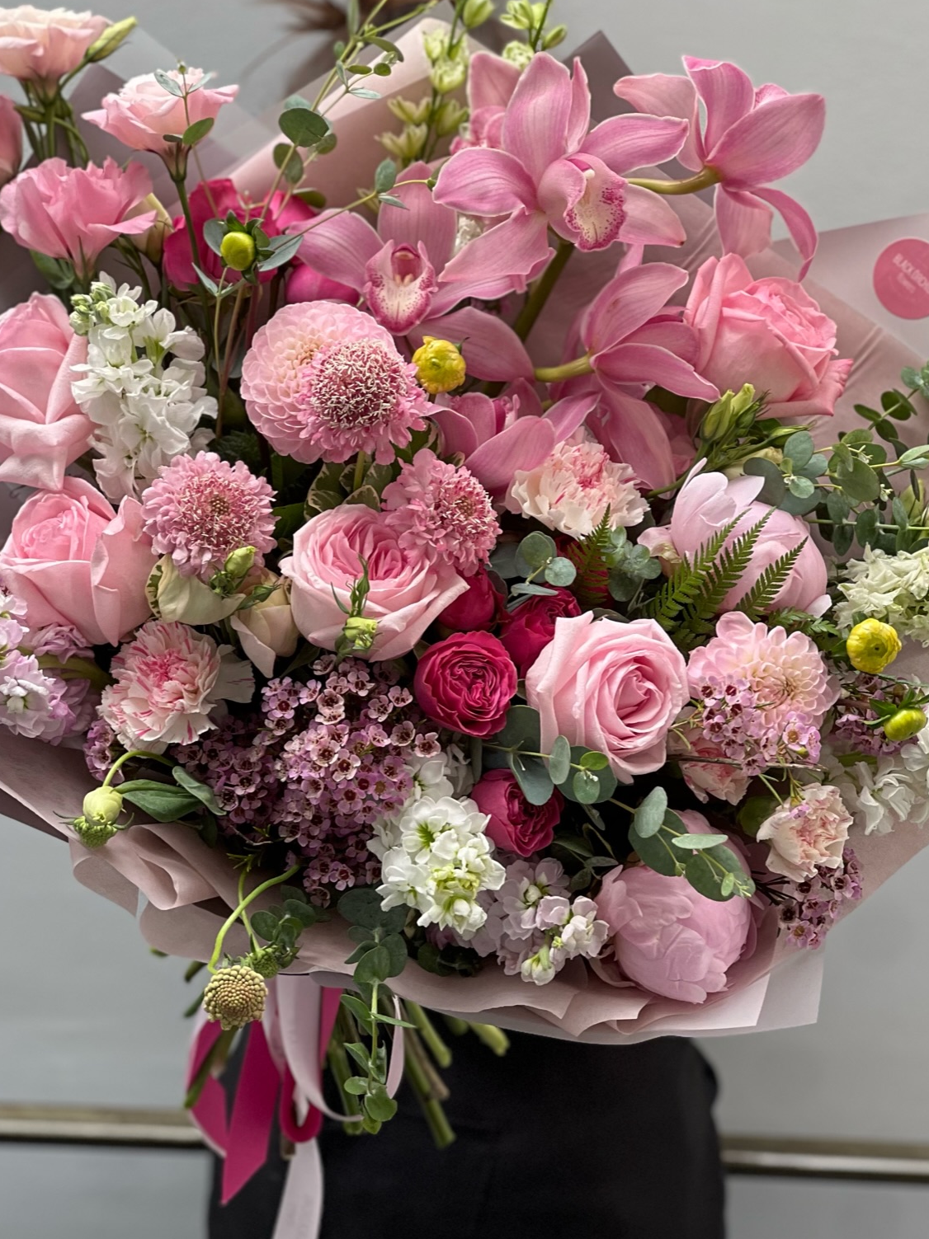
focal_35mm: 105
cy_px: 649
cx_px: 492
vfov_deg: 18.7
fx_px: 3760
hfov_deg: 14.1
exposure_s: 1/121
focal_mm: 9
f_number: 2.8
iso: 64
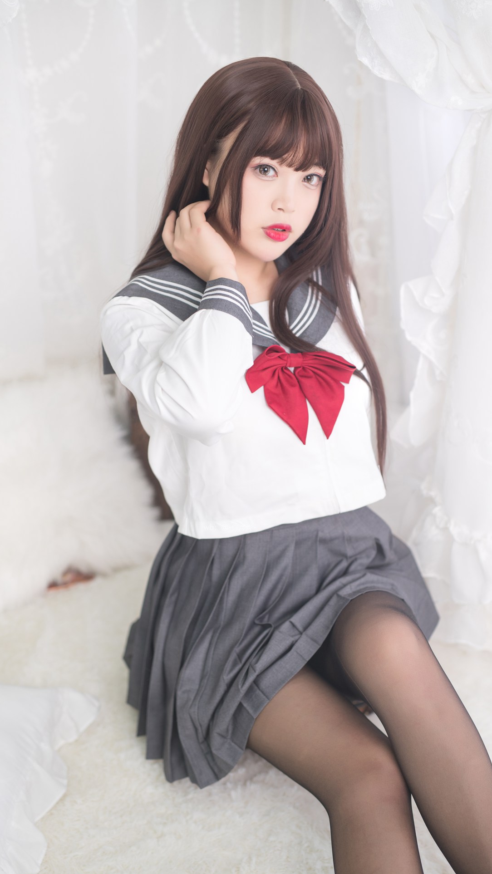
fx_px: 1229
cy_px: 439
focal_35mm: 53
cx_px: 277
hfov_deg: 22.6
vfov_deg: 39.2
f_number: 1.8
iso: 125
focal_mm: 50
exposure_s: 1/60
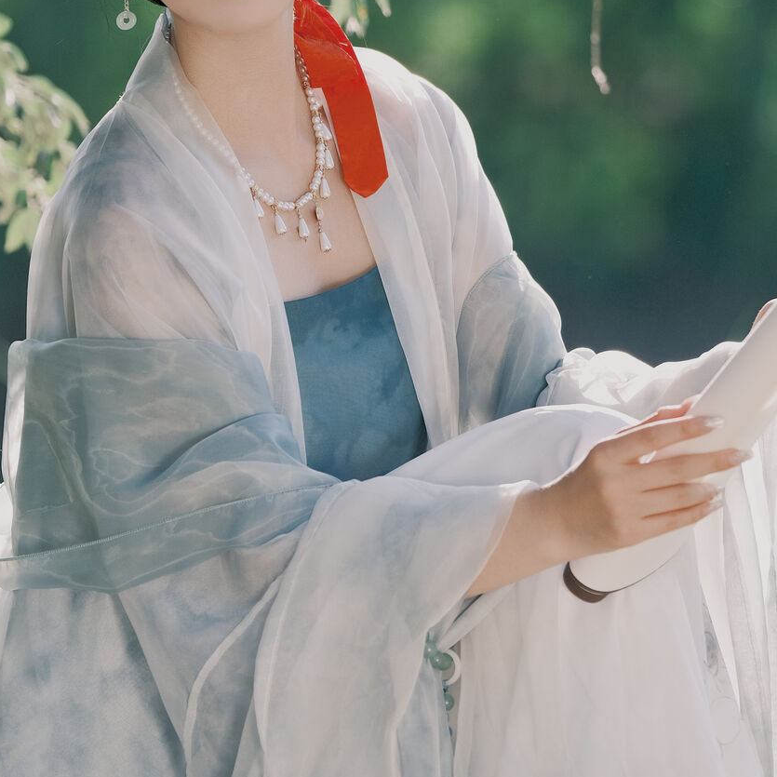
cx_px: 435
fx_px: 9396
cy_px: 251
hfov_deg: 4.7
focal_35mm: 370
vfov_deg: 4.7
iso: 400
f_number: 2.8
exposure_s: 1/1000
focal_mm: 134.4
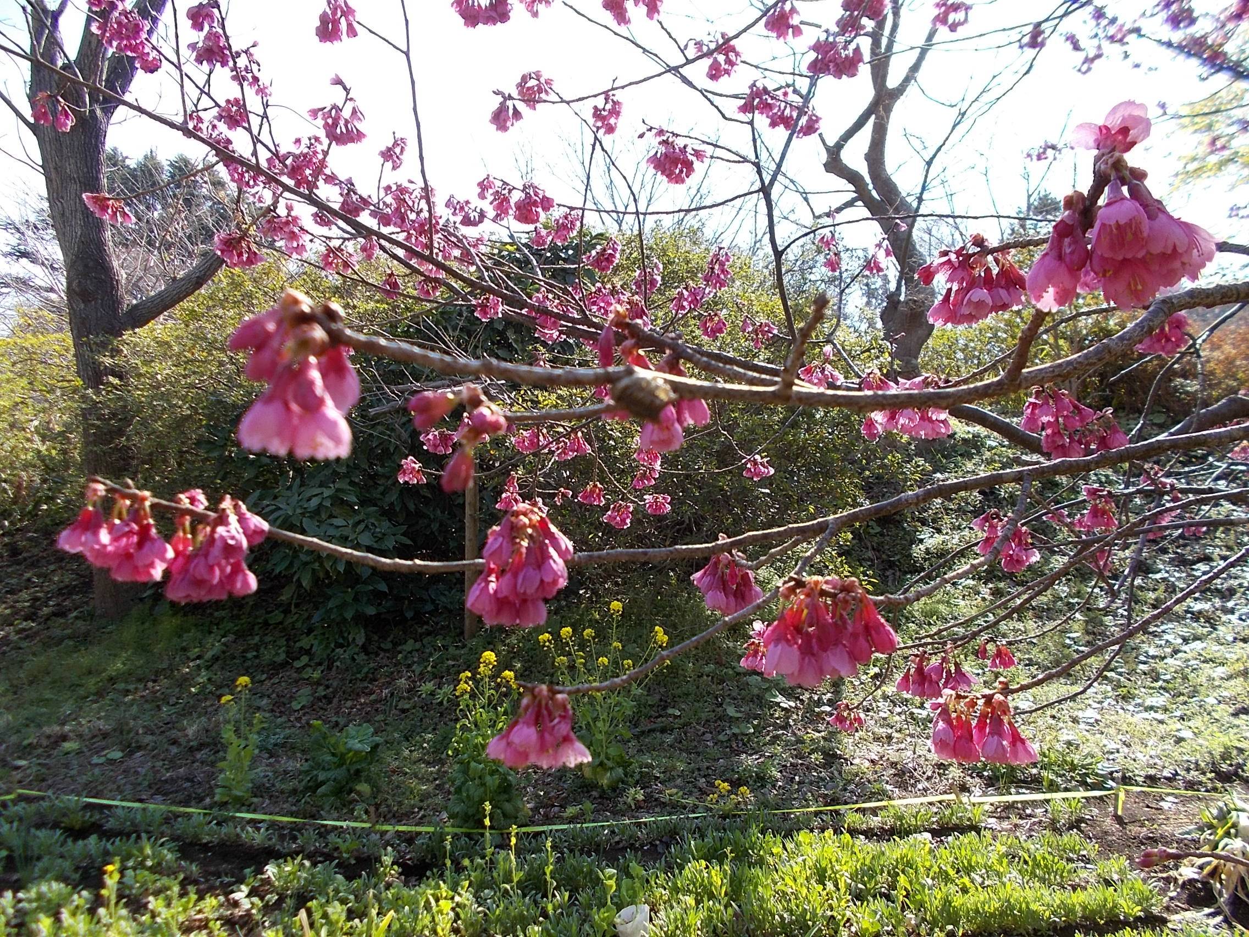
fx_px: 938
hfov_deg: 67.3
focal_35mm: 26
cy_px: 468
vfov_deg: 53.1
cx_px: 624
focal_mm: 4.6
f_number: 3.2
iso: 80
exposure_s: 1/250
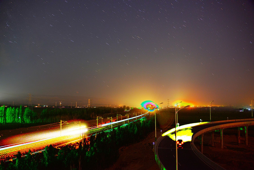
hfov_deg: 65.5
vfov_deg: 46.4
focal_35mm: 28
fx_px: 198
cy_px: 85
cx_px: 127
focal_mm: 28
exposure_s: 1.3
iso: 2500
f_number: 3.5
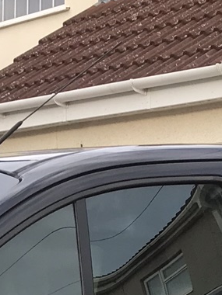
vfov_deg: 12.5
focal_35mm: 151
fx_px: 1291
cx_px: 291
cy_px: 430
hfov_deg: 9.6
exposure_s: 1/287
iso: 20
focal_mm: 3.99
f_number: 1.8
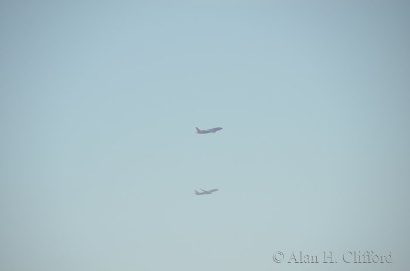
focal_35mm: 300
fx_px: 3408
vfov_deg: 4.6
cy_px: 136
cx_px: 205
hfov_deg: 6.9
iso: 200
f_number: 5.6
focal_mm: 200
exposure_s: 1/1000
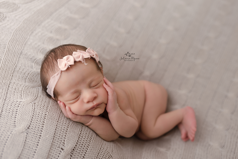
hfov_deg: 54.4
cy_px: 80
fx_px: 231
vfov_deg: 37.9
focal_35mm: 35
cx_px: 119
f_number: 2.5
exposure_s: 1/160
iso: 100
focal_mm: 35
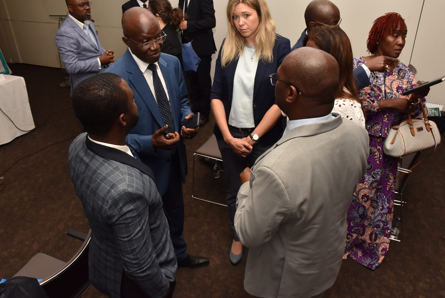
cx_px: 222
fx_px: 371
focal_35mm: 30
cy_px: 149
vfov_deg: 43.7
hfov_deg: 61.9
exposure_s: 1/125
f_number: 7.1
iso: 1000
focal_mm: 20
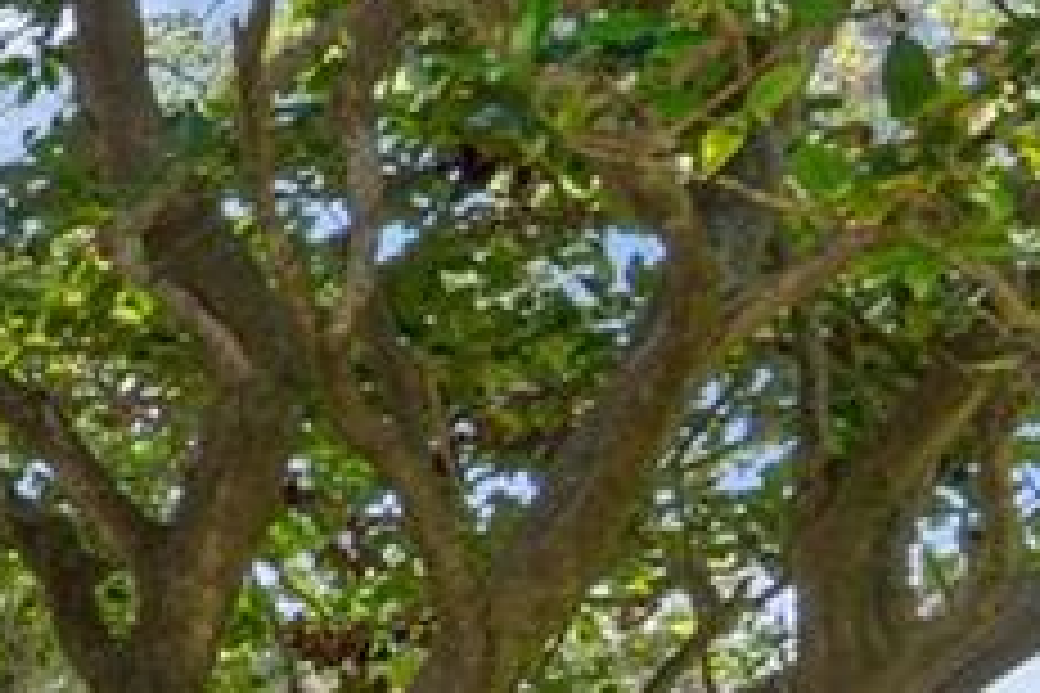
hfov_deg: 11.9
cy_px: 1004
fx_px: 3206
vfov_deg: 11.9
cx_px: -1886
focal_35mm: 111
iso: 250
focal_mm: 16
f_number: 8
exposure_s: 1/60
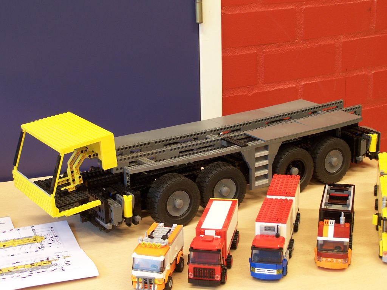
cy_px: 145
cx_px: 194
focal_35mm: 67
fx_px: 749
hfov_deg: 29.0
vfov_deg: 21.9
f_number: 3.2
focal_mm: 11.1
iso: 80
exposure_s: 1/8
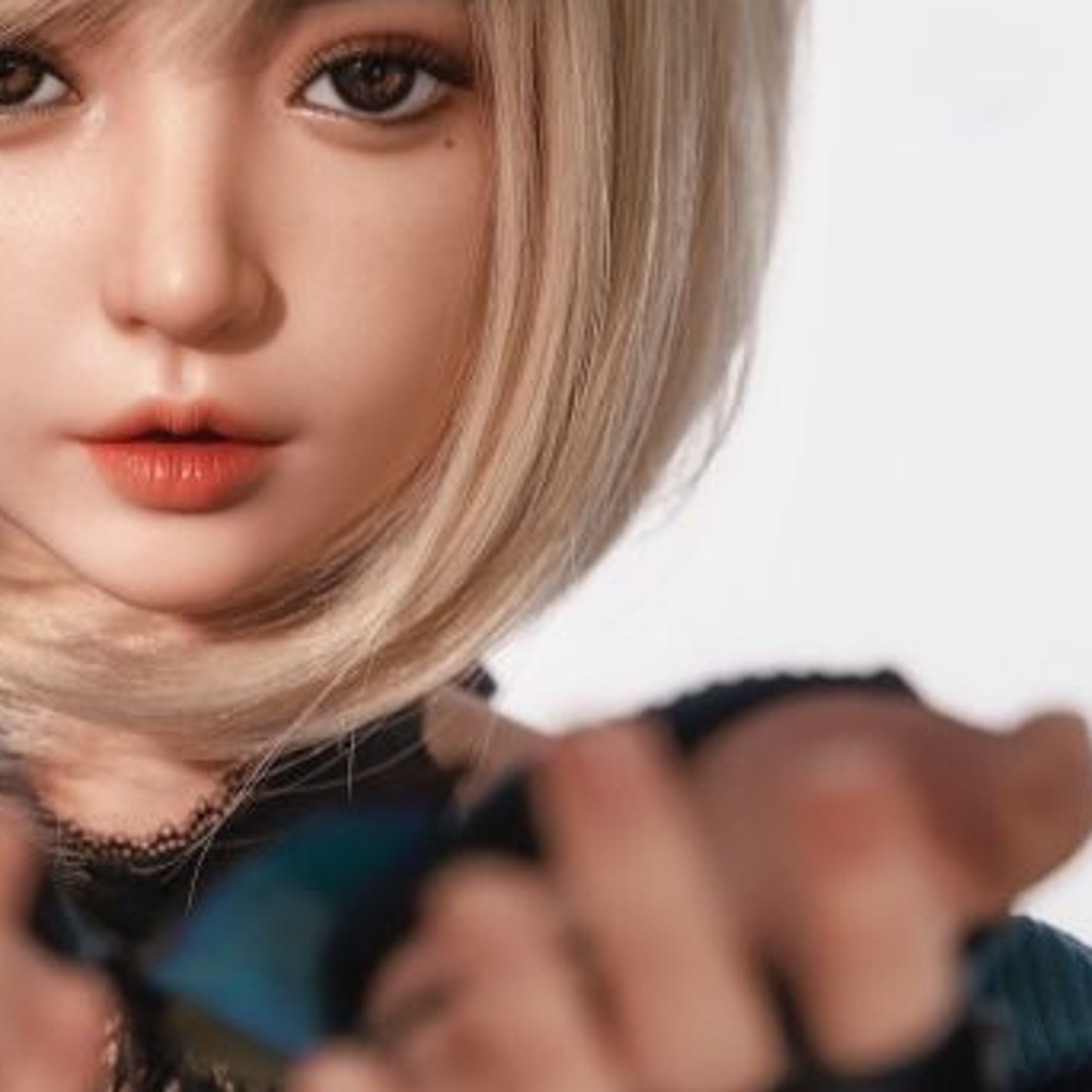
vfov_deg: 13.2
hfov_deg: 13.1
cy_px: 642
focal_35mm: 132
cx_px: 169
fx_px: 4711
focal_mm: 59
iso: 100
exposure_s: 1/125
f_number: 4
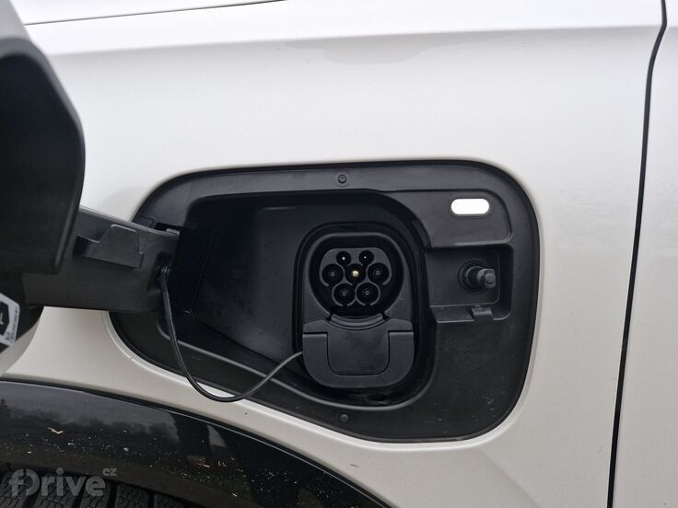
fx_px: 450
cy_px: 254
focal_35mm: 23
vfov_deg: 58.9
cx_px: 339
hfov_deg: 73.9
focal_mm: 5.54
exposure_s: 1/310
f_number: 1.8
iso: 50
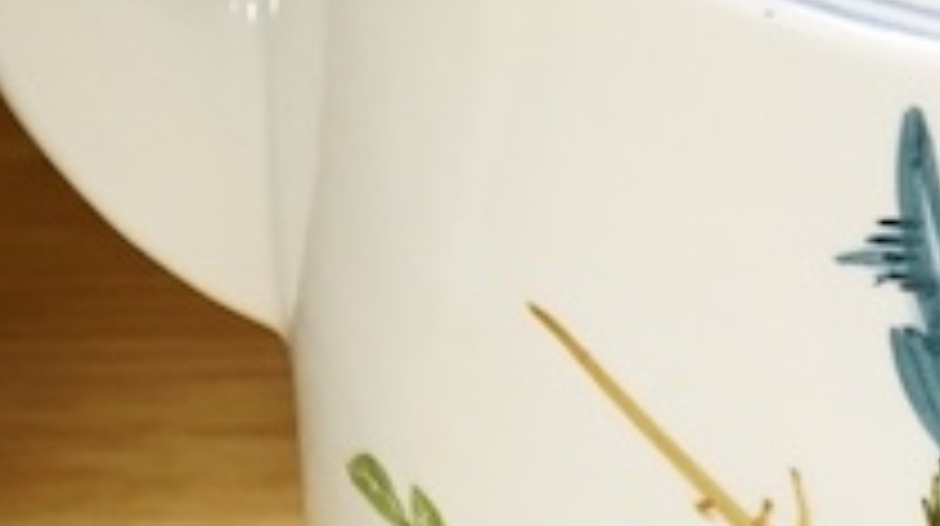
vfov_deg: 4.8
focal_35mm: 254
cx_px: 560
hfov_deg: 8.5
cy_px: 72
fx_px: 6324
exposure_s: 1/125
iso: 2000
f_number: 6.3
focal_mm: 30
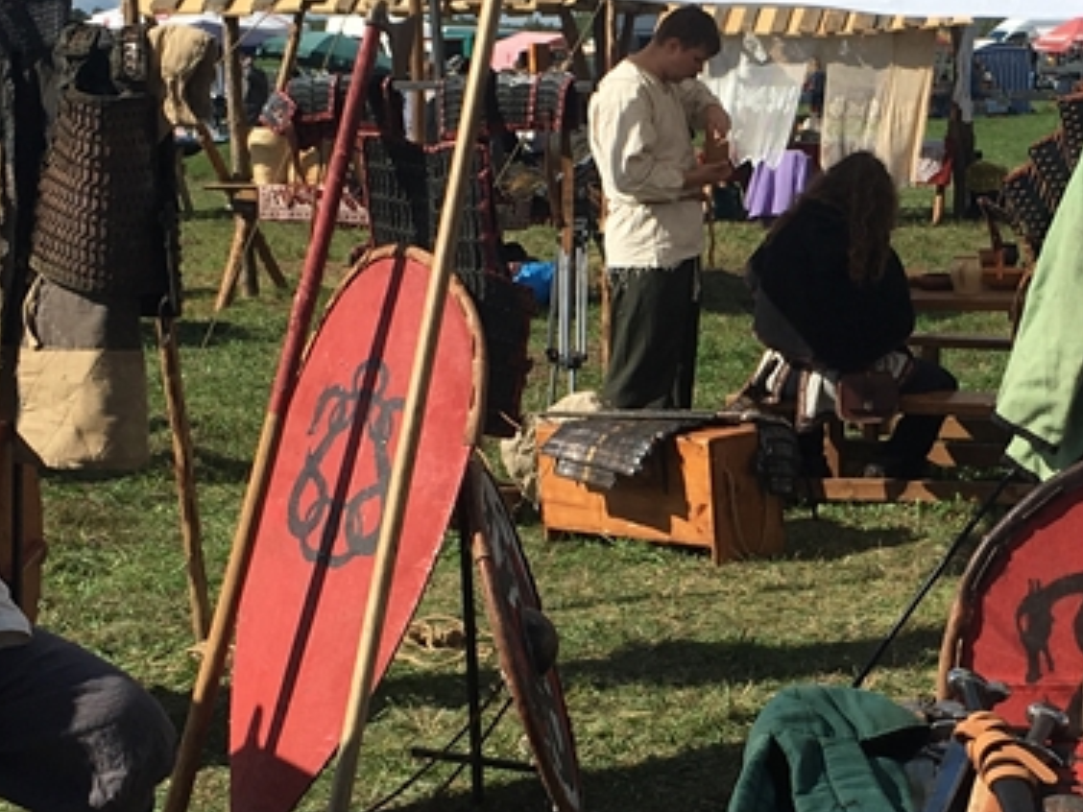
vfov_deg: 18.7
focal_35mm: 79
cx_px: 910
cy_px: 464
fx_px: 2472
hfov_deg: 24.2
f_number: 2.2
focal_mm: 4.15
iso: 25
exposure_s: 1/2079
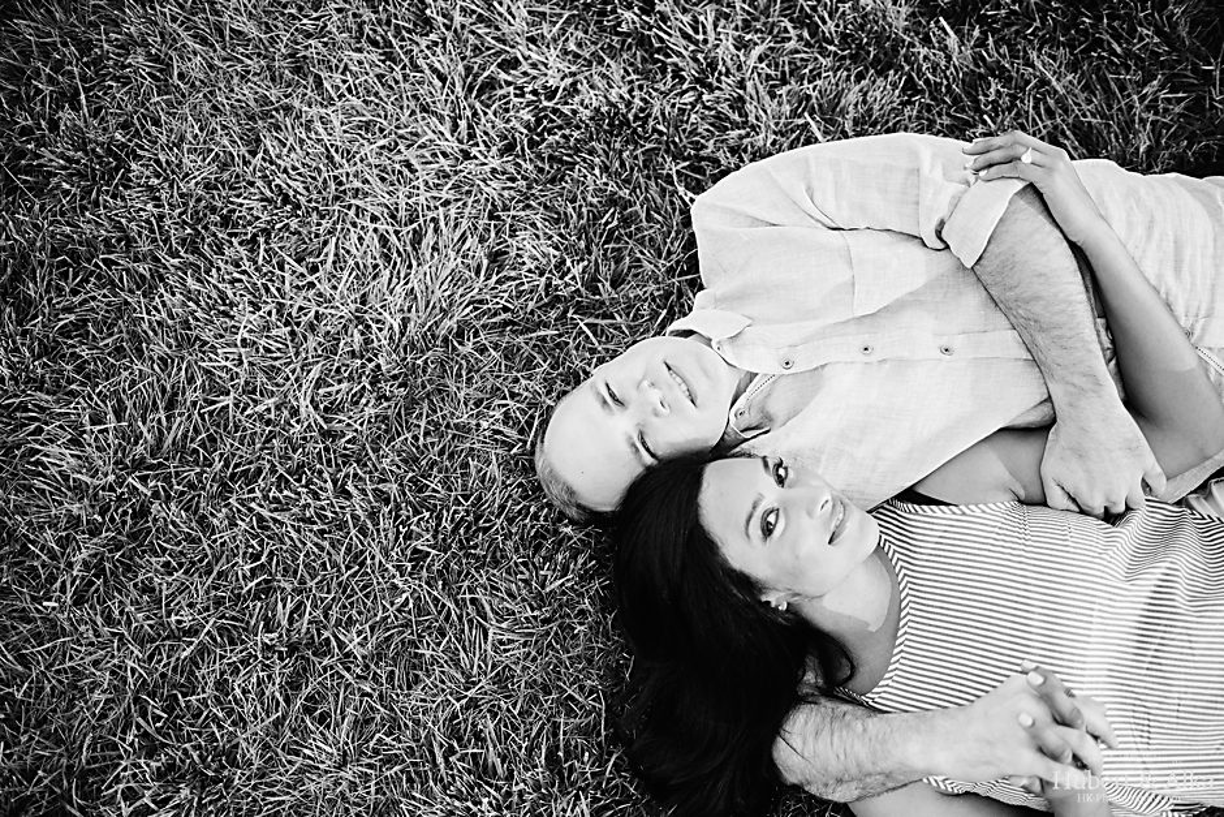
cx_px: 612
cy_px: 408
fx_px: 1190
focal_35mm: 35
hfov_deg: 54.4
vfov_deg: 37.9
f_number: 1.8
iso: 500
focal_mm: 35
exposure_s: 1/5000
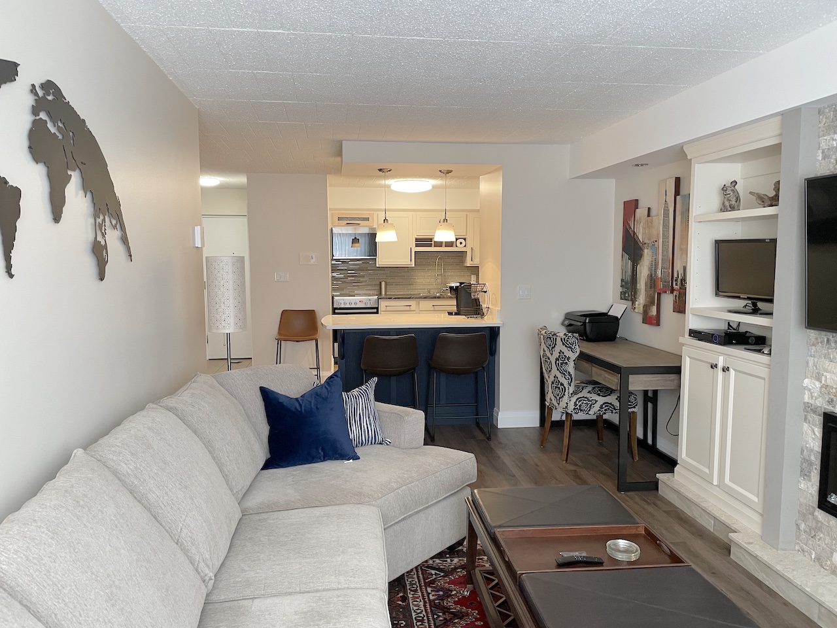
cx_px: 418
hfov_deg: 67.3
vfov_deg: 53.1
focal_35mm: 26
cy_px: 314
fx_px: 629
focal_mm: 4.2
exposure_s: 1/63
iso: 125
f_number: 1.6
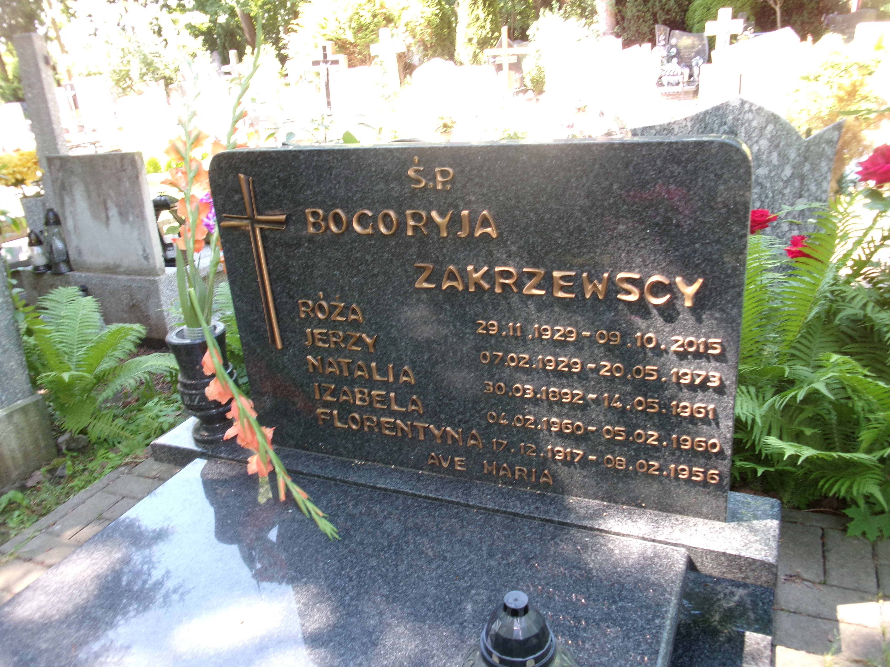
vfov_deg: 49.7
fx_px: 720
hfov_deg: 63.4
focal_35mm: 28
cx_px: 445
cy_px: 334
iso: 140
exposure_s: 1/34
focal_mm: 5.1
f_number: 3.9
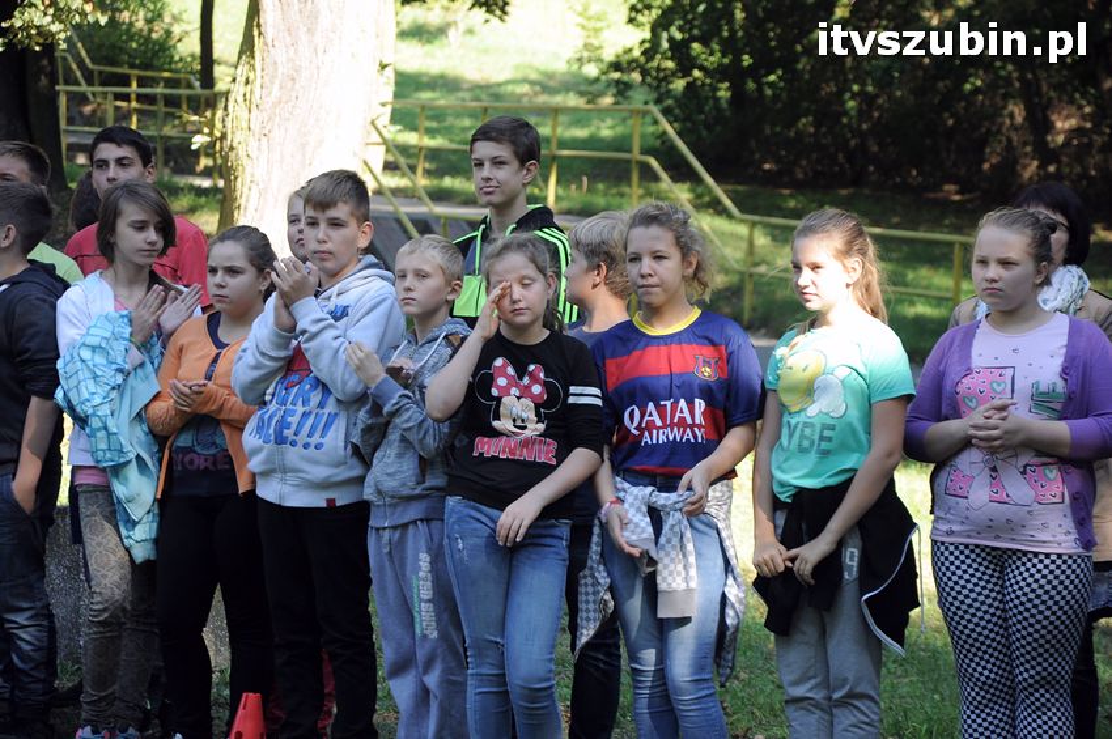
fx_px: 4860
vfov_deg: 8.7
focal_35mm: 158
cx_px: 556
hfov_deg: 13.1
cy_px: 370
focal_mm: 105
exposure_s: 1/160
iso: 400
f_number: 5.6
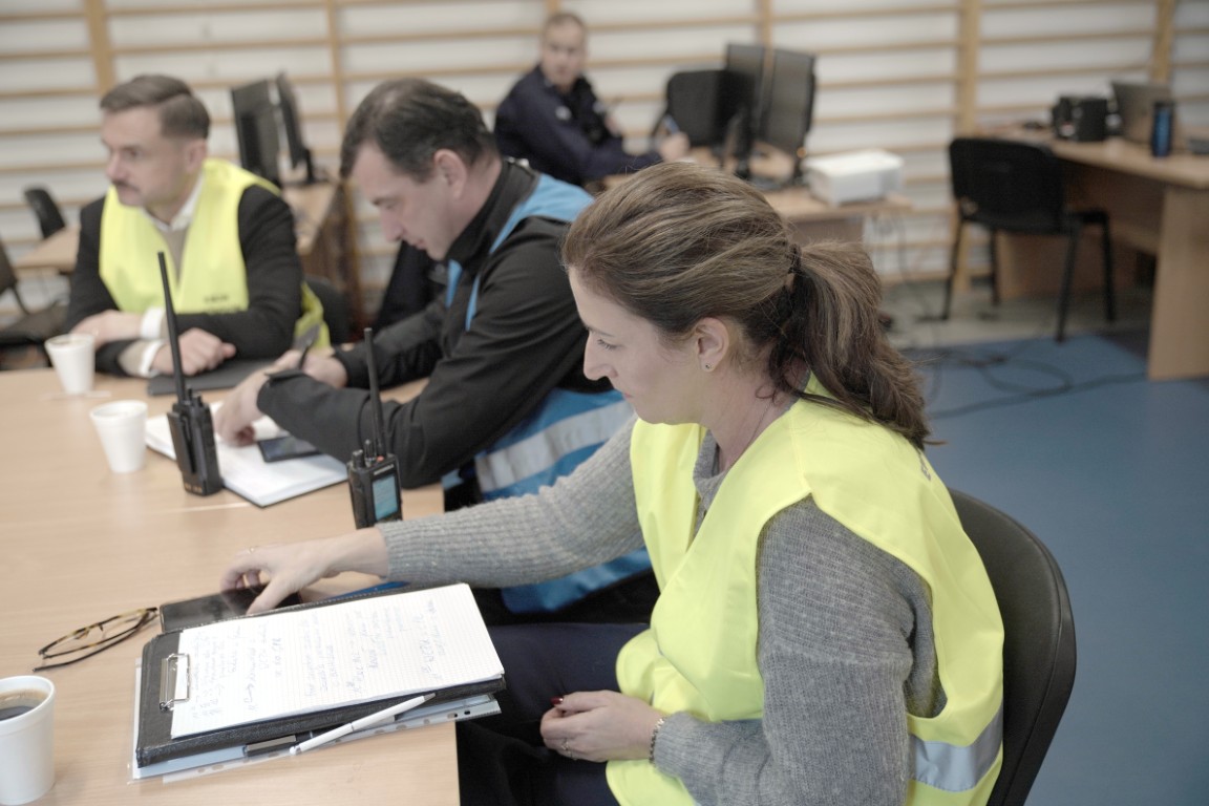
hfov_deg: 53.1
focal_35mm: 36
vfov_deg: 36.9
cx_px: 604
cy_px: 403
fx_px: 1209
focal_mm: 36
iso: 1000
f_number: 2.8
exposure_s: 1/160
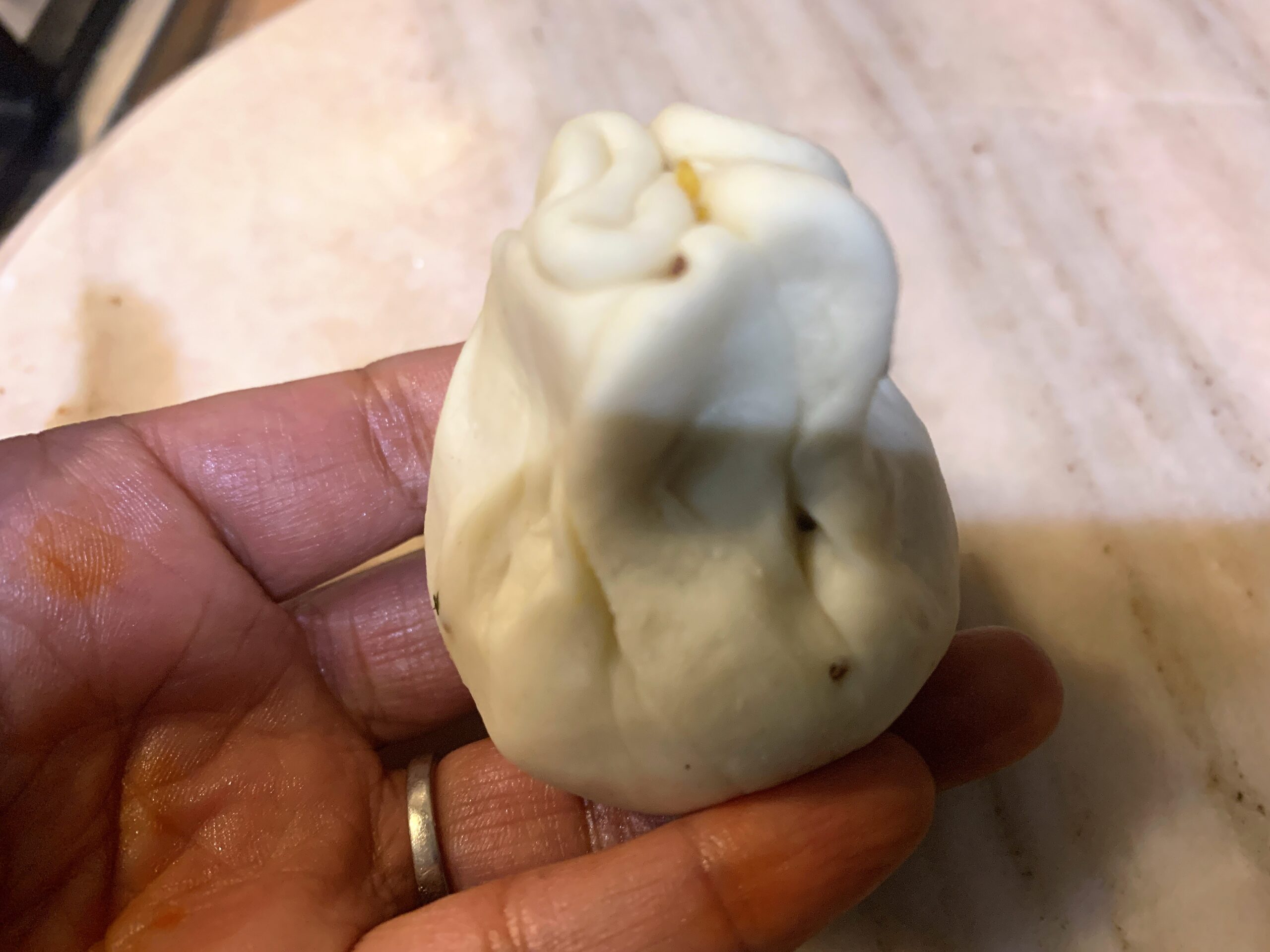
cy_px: 476
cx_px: 635
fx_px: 954
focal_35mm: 26
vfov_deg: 53.1
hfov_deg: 67.3
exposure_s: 1/50
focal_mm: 4.25
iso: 320
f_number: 1.8
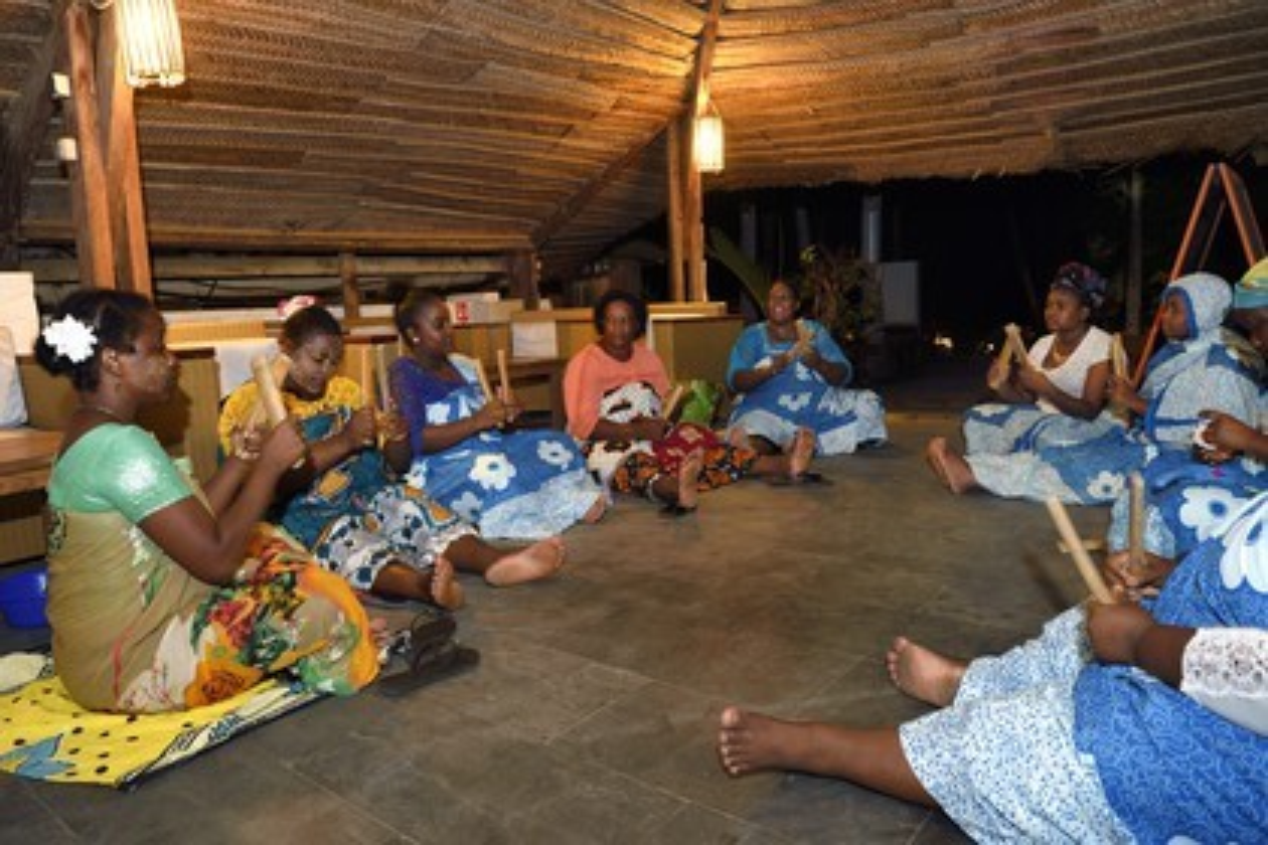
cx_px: 634
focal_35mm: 24
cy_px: 422
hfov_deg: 73.7
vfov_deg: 53.1
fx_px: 845
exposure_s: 1/4
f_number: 6.3
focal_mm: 24
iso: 800
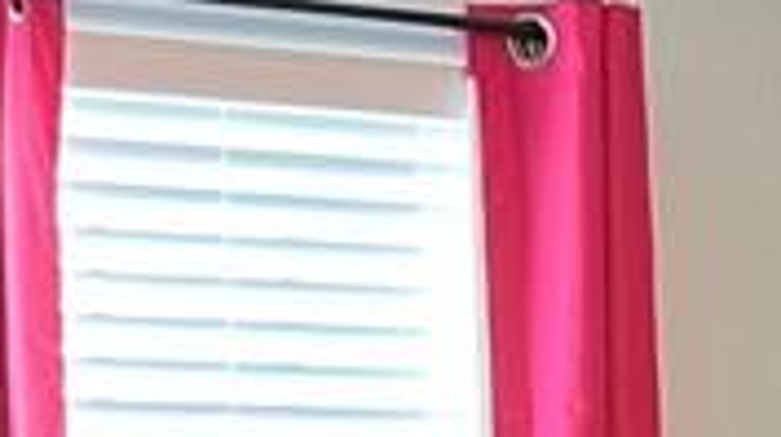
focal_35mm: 164
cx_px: 856
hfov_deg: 12.9
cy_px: 1024
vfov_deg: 7.0
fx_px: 3392
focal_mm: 5.7
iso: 125
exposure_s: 1/60
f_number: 1.5
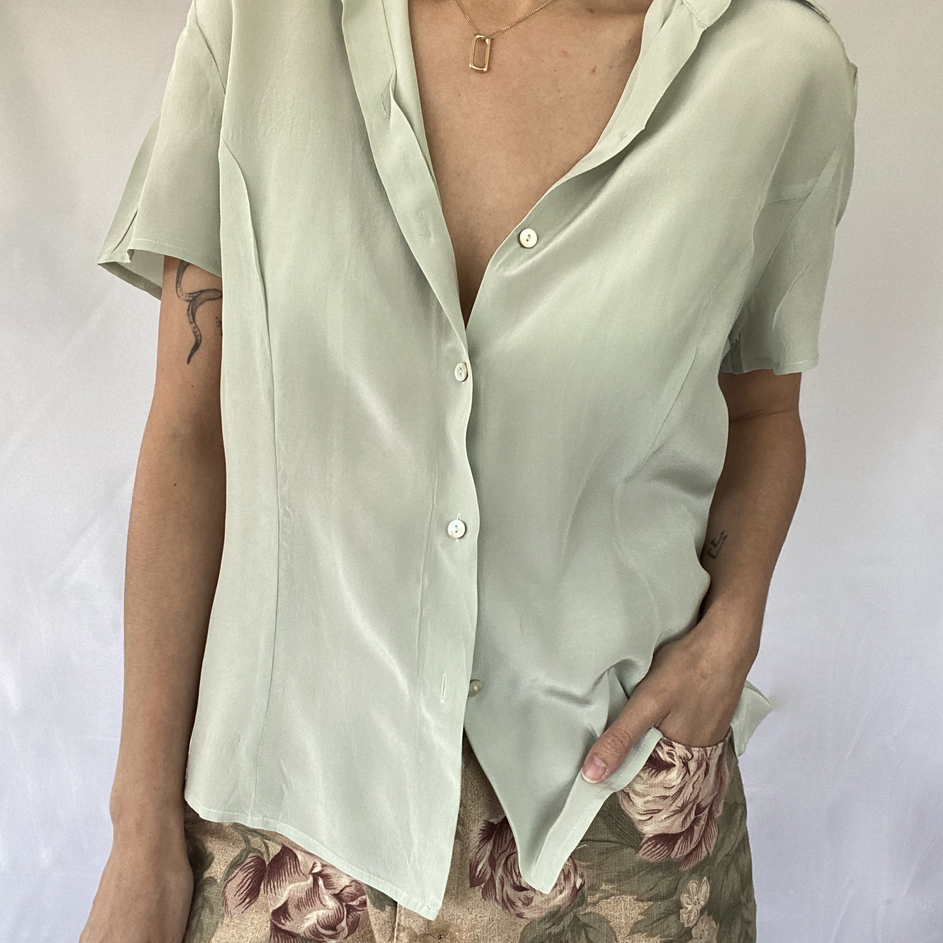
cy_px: 470
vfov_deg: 46.0
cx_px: 465
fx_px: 1110
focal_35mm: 36
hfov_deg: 46.0
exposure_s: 1/122
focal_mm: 2.71
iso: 80
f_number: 2.2
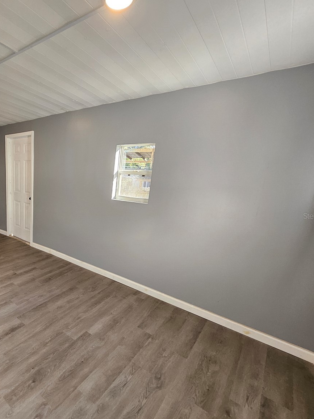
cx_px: 48
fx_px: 218
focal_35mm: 18
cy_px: 216
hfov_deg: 63.1
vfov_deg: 87.7
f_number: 2.2
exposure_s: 1/60
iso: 125
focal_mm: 1.74
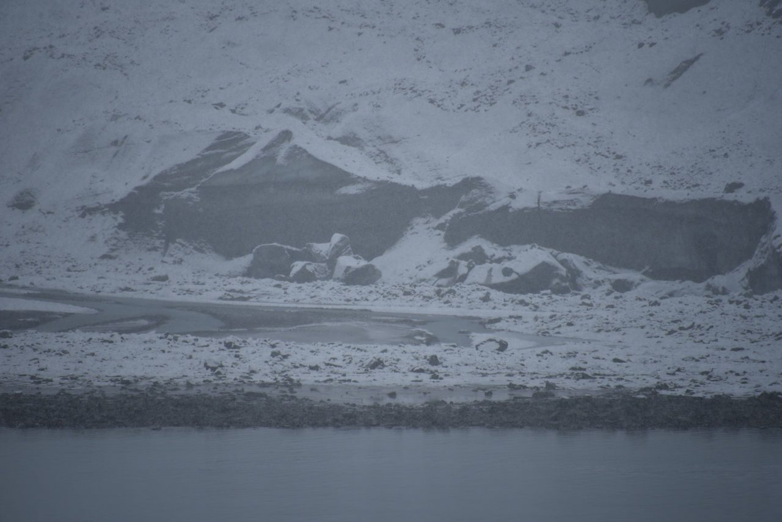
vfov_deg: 4.6
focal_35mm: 300
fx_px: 6518
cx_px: 391
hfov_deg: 6.9
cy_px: 261
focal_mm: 300
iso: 180
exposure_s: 1/640
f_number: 5.6
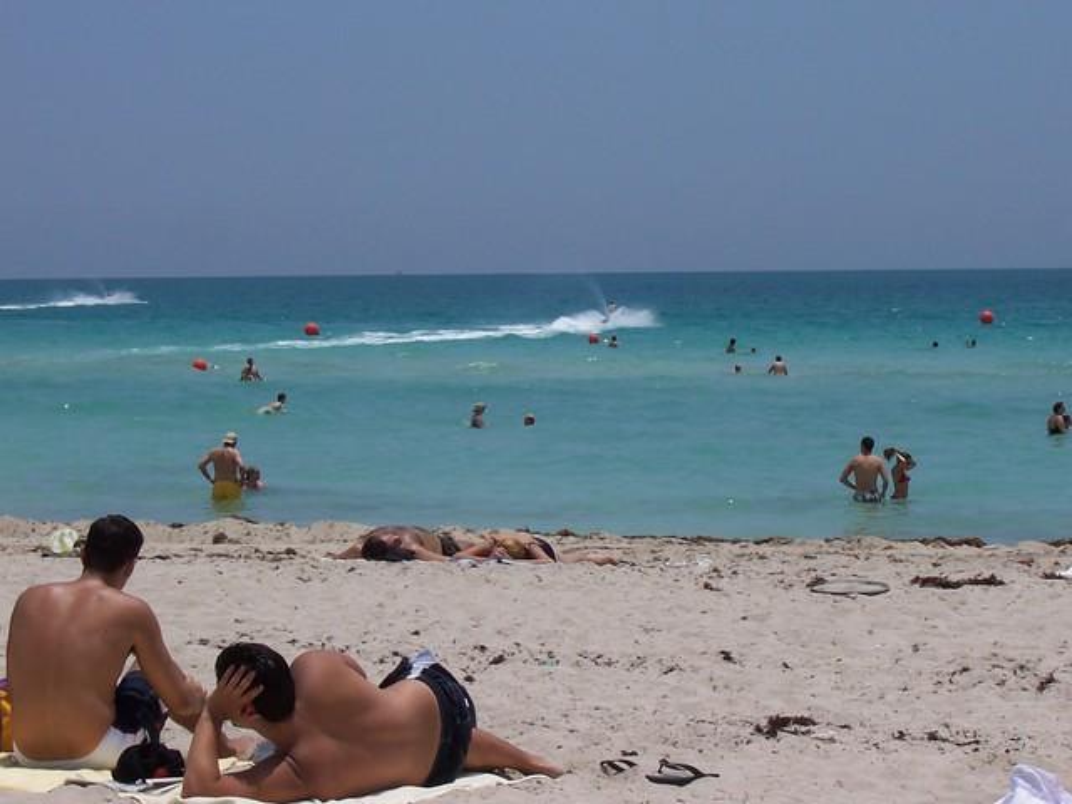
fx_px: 3437
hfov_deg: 17.7
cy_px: 402
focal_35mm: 111
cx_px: 536
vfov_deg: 13.3
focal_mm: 16.8
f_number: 9.5
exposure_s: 1/500
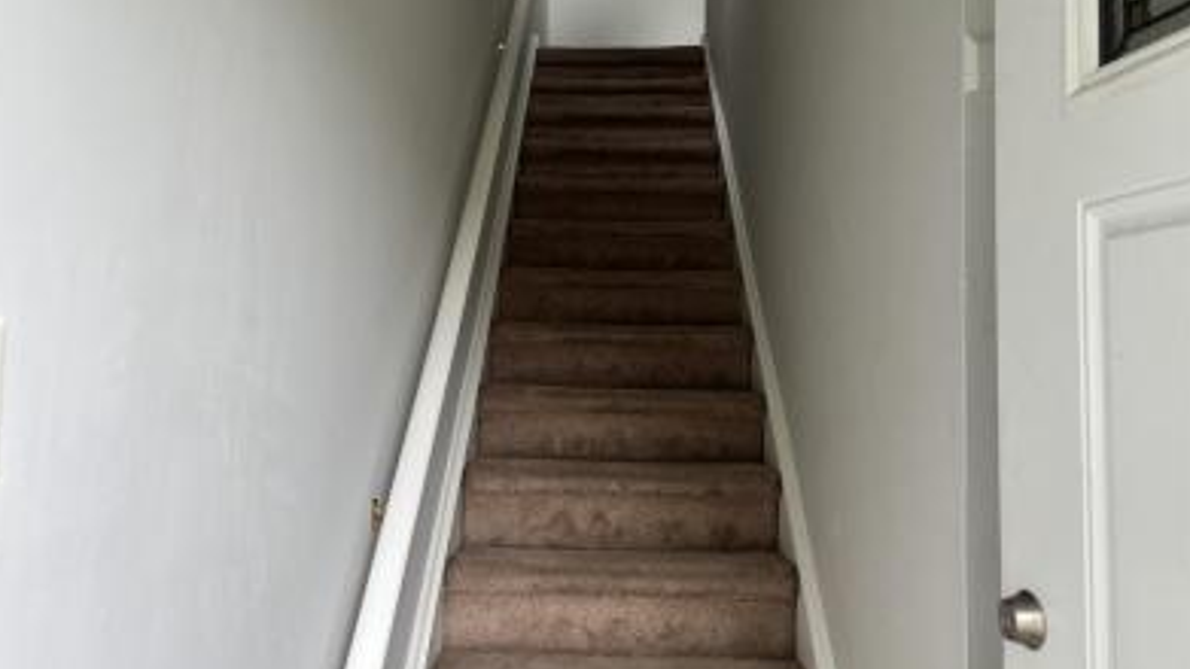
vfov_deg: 40.1
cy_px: 286
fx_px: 915
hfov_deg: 66.1
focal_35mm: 29
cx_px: 587
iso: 50
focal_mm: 5.96
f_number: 1.6
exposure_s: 1/121
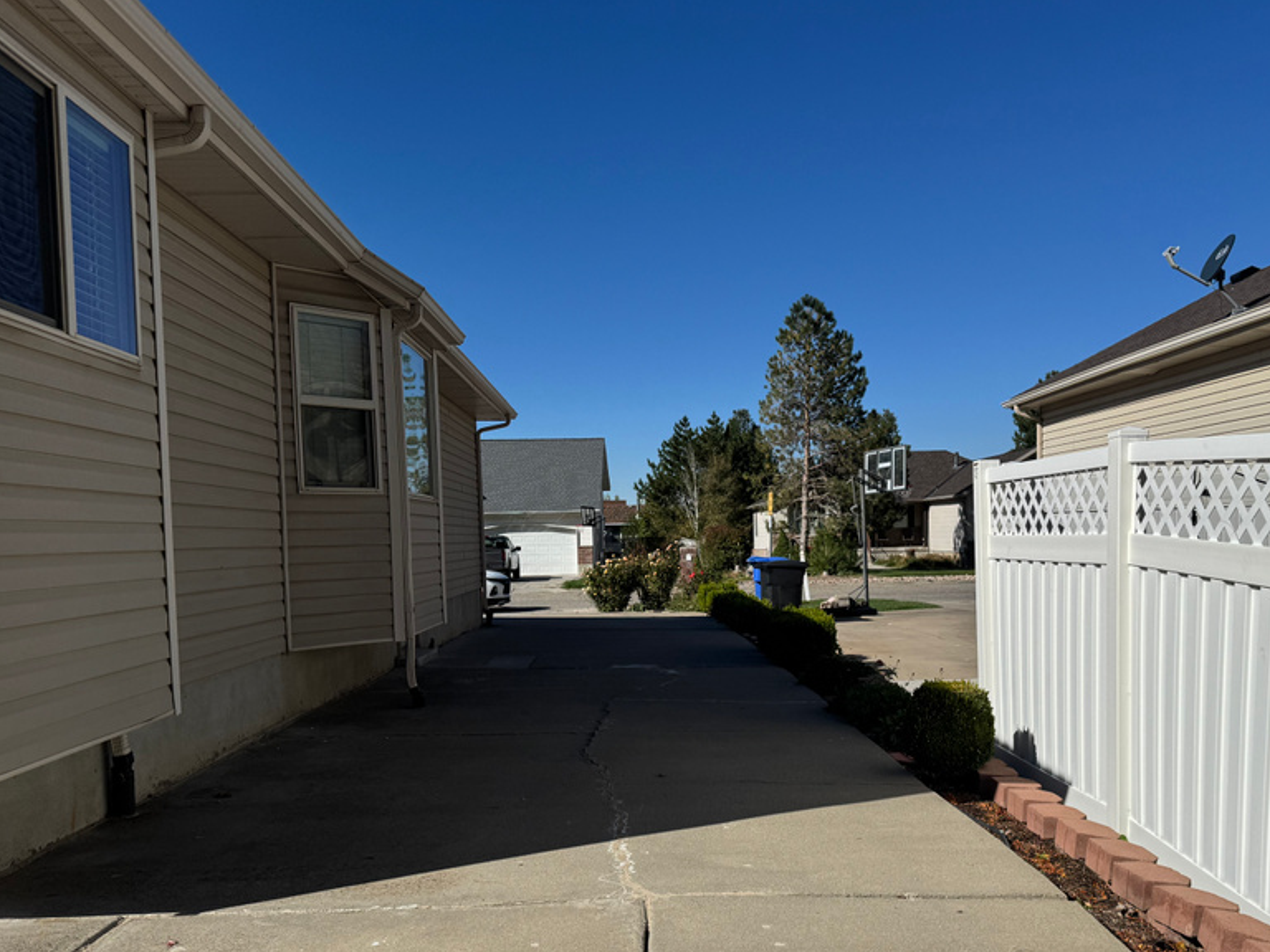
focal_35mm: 32
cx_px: 734
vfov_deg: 43.8
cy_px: 602
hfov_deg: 56.6
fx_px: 1174
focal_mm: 6.76
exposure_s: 1/12346
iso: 100
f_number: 1.78
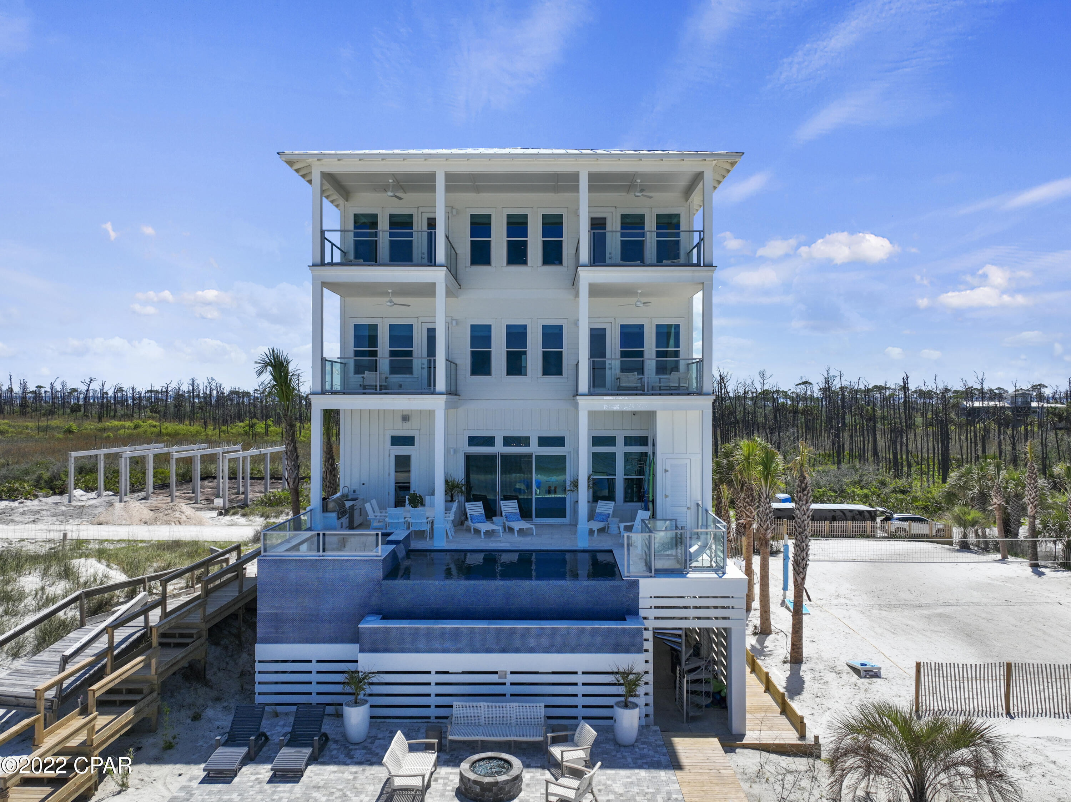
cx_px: 536
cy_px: 401
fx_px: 742
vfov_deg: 56.8
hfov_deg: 71.6
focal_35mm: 24
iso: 100
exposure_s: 1/800
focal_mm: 12.29
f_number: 2.8
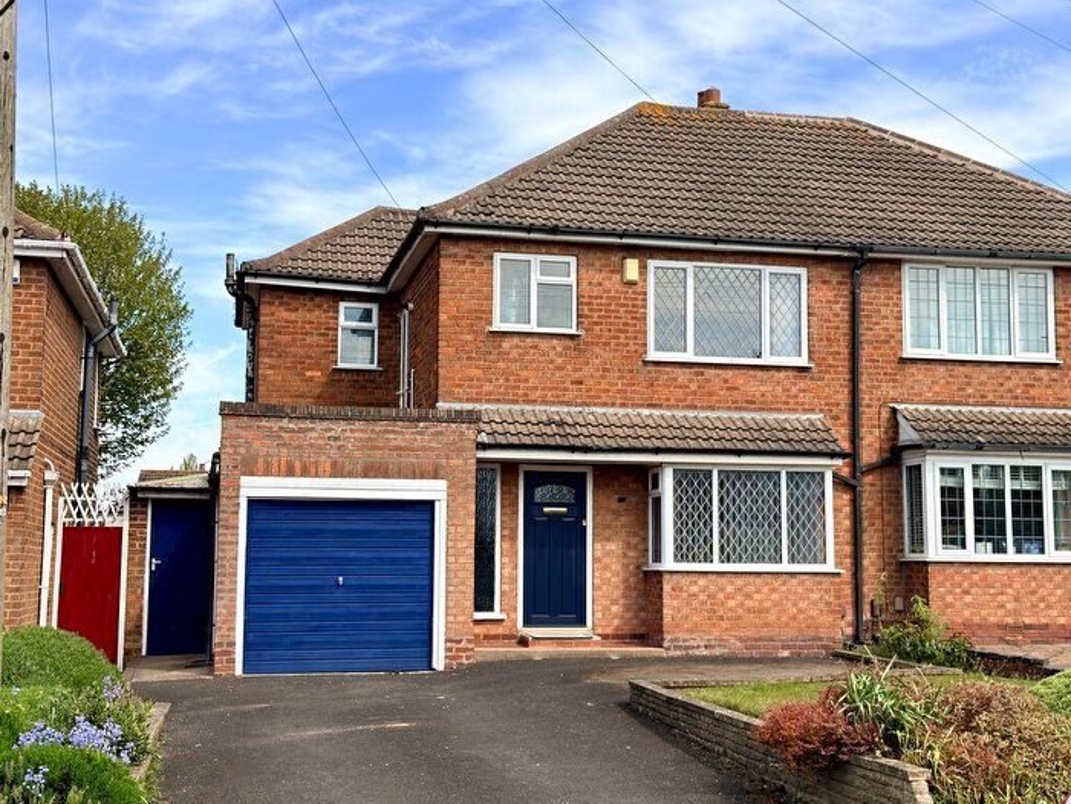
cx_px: 536
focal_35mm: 45
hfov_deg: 42.1
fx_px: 1392
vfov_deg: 32.2
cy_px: 402
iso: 64
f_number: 1.78
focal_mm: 6.76
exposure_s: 1/2778
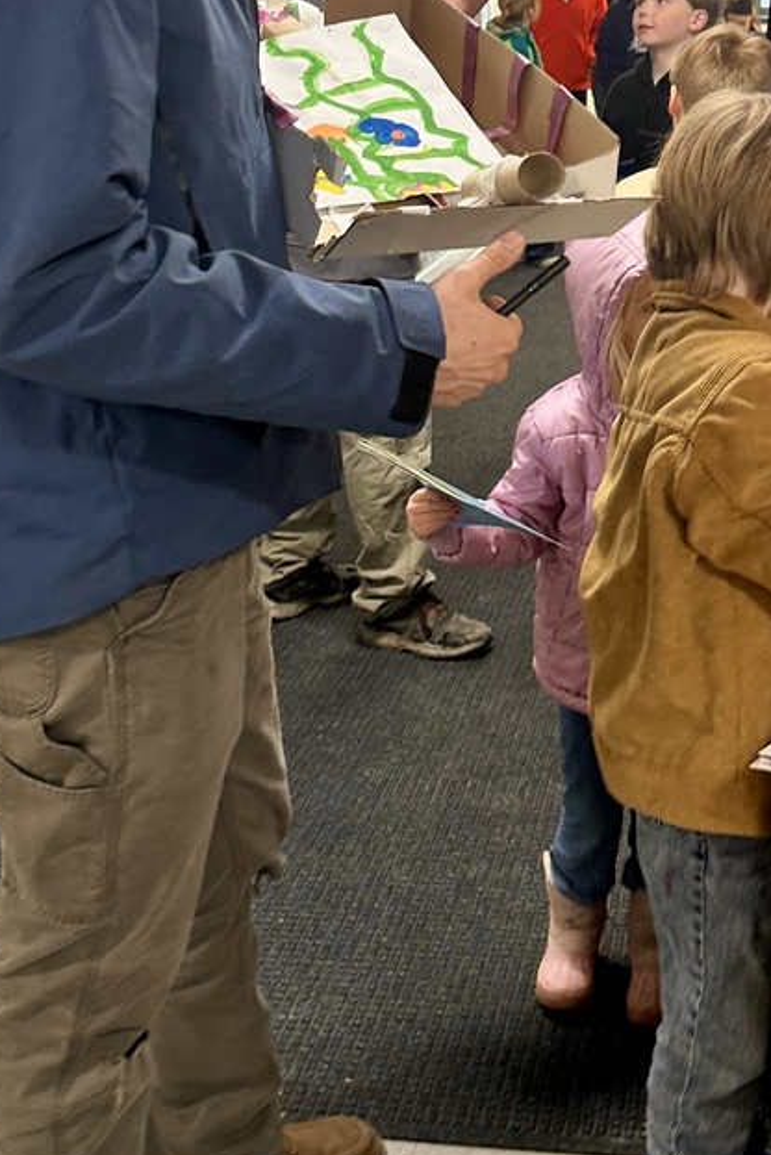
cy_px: 291
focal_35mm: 41
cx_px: 536
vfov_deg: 45.8
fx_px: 1316
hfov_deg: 32.3
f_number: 1.78
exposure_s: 1/61
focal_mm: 6.86
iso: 125
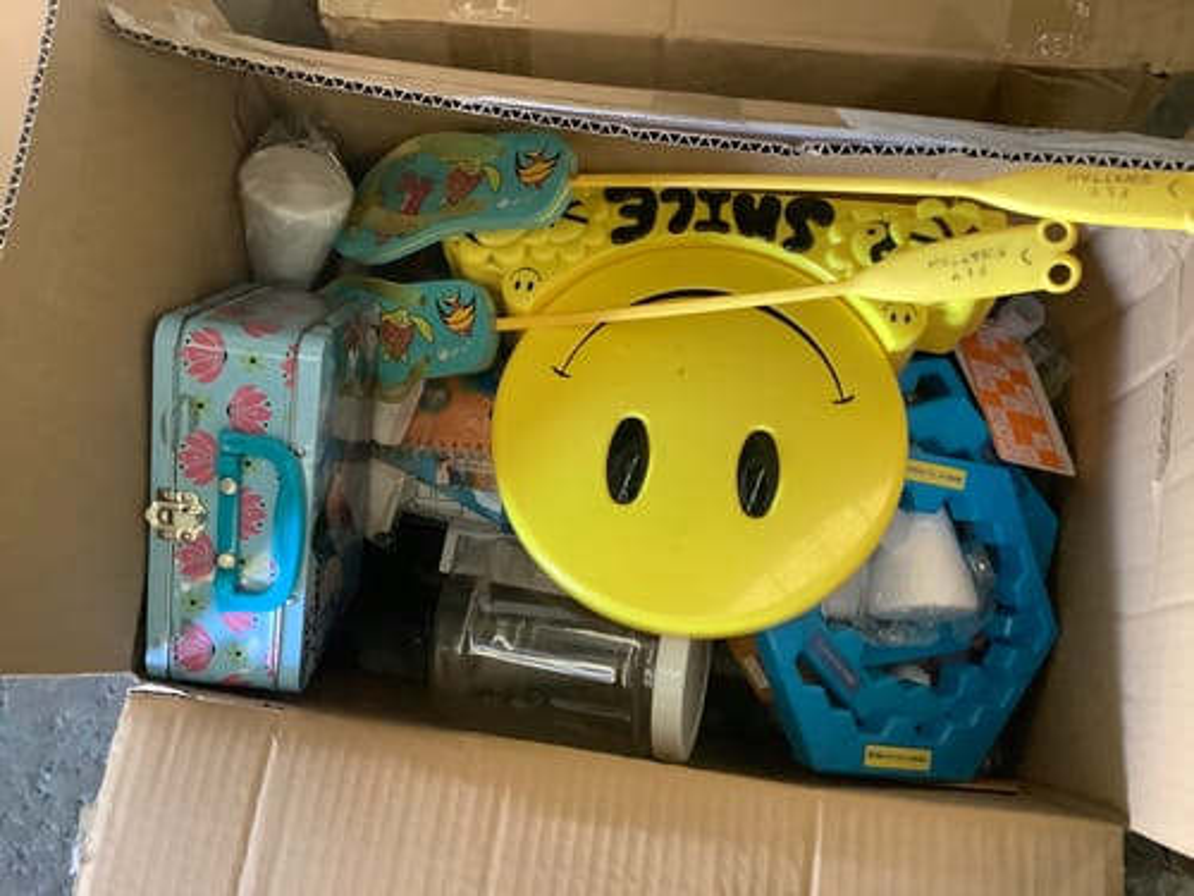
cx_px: 597
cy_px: 448
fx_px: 1069
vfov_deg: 45.4
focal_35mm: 31
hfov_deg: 58.4
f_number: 2.4
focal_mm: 3.3
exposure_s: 1/50
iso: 400
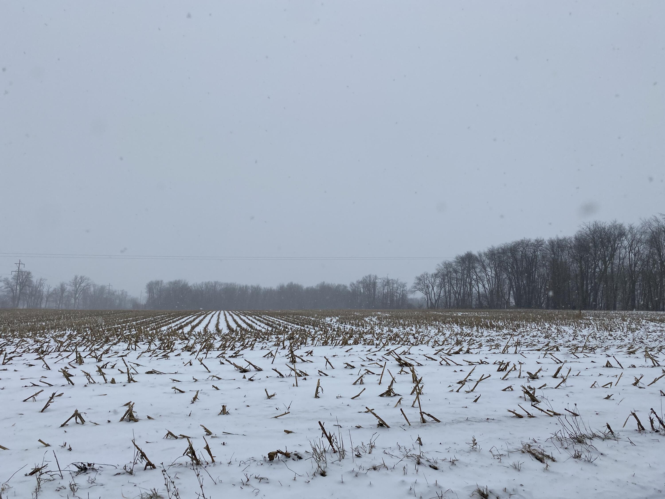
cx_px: 332
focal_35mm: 26
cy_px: 250
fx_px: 499
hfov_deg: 67.3
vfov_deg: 53.1
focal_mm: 4.25
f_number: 1.8
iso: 32
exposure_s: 1/4274
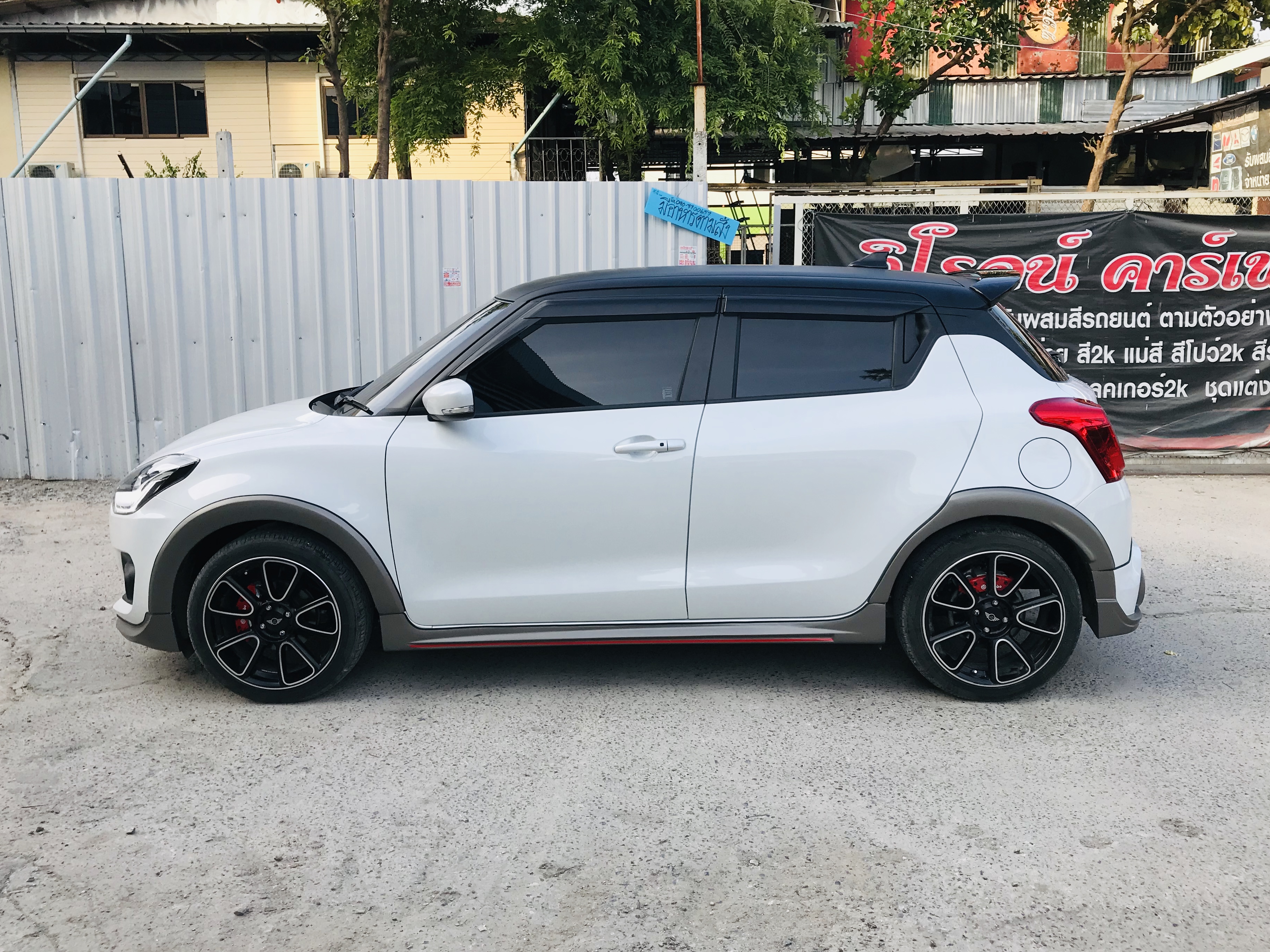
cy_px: 464
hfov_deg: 58.3
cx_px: 656
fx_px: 1137
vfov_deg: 45.4
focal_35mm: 31
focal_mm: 3.99
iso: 20
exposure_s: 1/416
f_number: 1.8
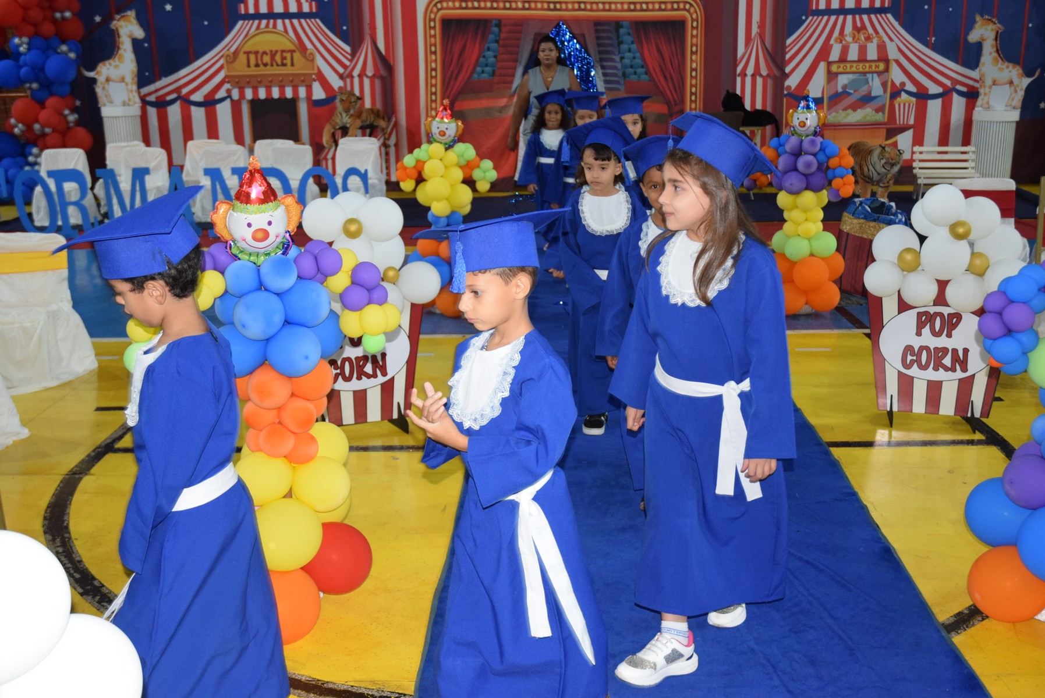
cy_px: 349
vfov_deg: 35.6
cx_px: 522
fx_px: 1089
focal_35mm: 38
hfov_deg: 51.2
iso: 1100
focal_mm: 25
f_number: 3.8
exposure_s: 1/60
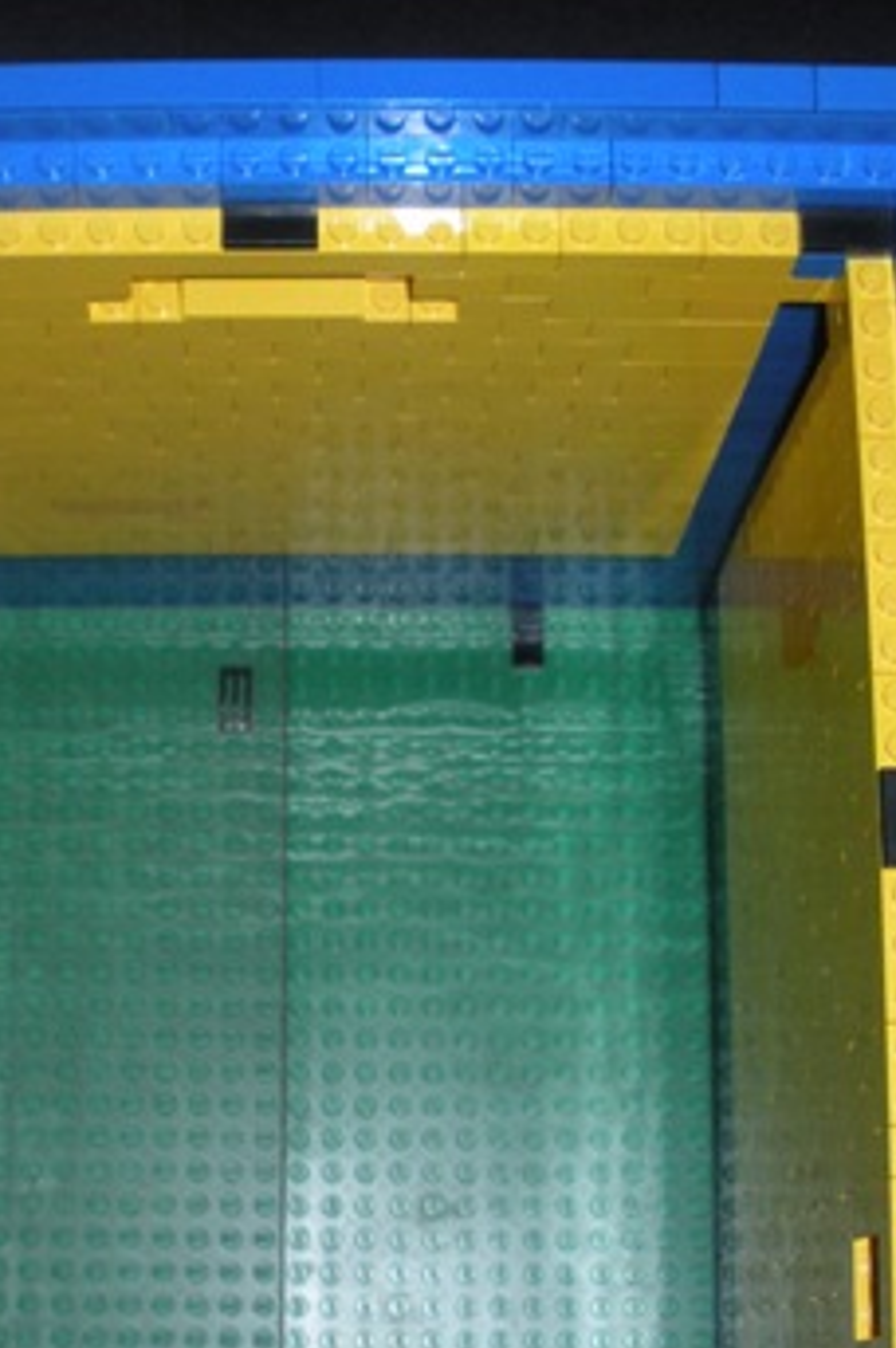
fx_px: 2544
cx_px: 145
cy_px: 806
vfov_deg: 29.6
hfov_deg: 19.7
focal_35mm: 68
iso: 200
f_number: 3.5
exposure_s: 1/60
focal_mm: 6.3
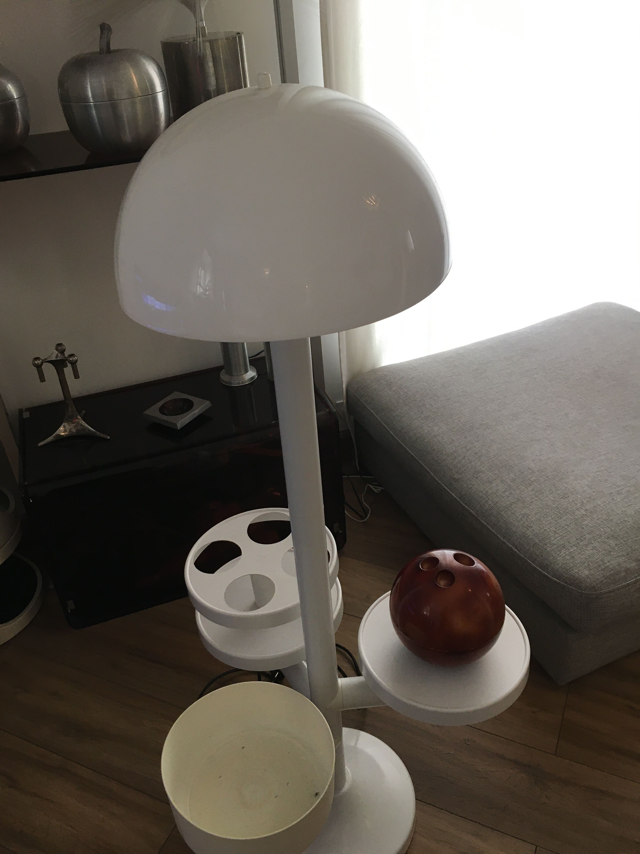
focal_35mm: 29
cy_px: 427
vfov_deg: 61.7
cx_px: 320
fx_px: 715
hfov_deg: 48.2
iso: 50
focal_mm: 4.15
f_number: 2.2
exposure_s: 1/33
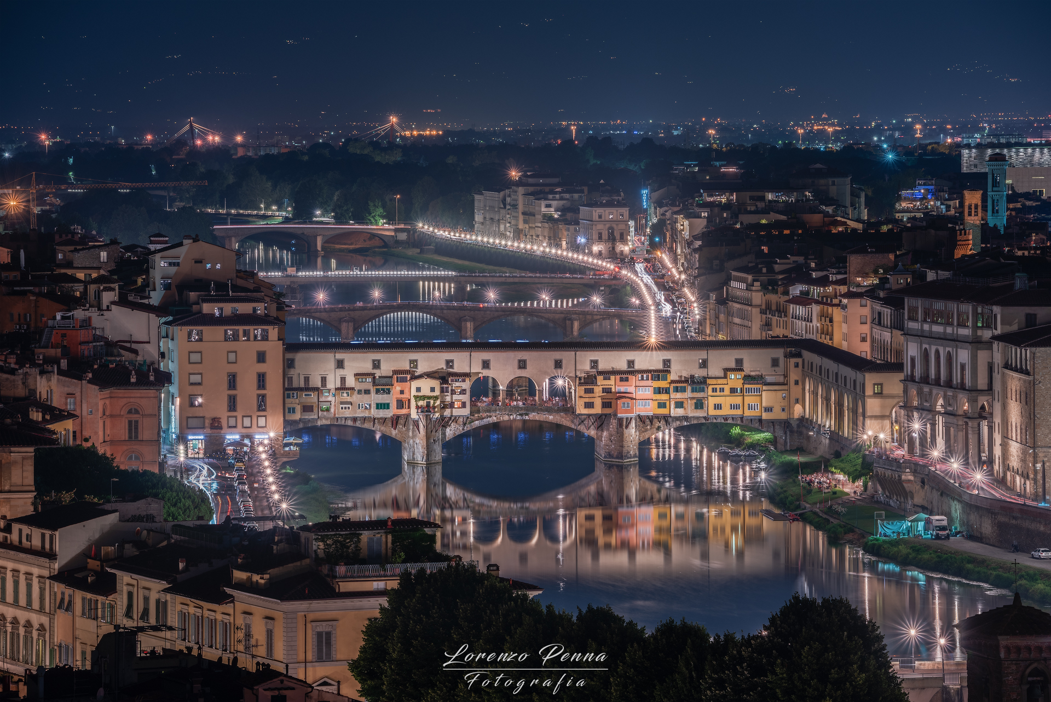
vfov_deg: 6.9
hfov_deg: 10.3
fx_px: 5841
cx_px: 526
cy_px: 351
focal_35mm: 200
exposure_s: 30
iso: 100
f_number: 9
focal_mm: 200
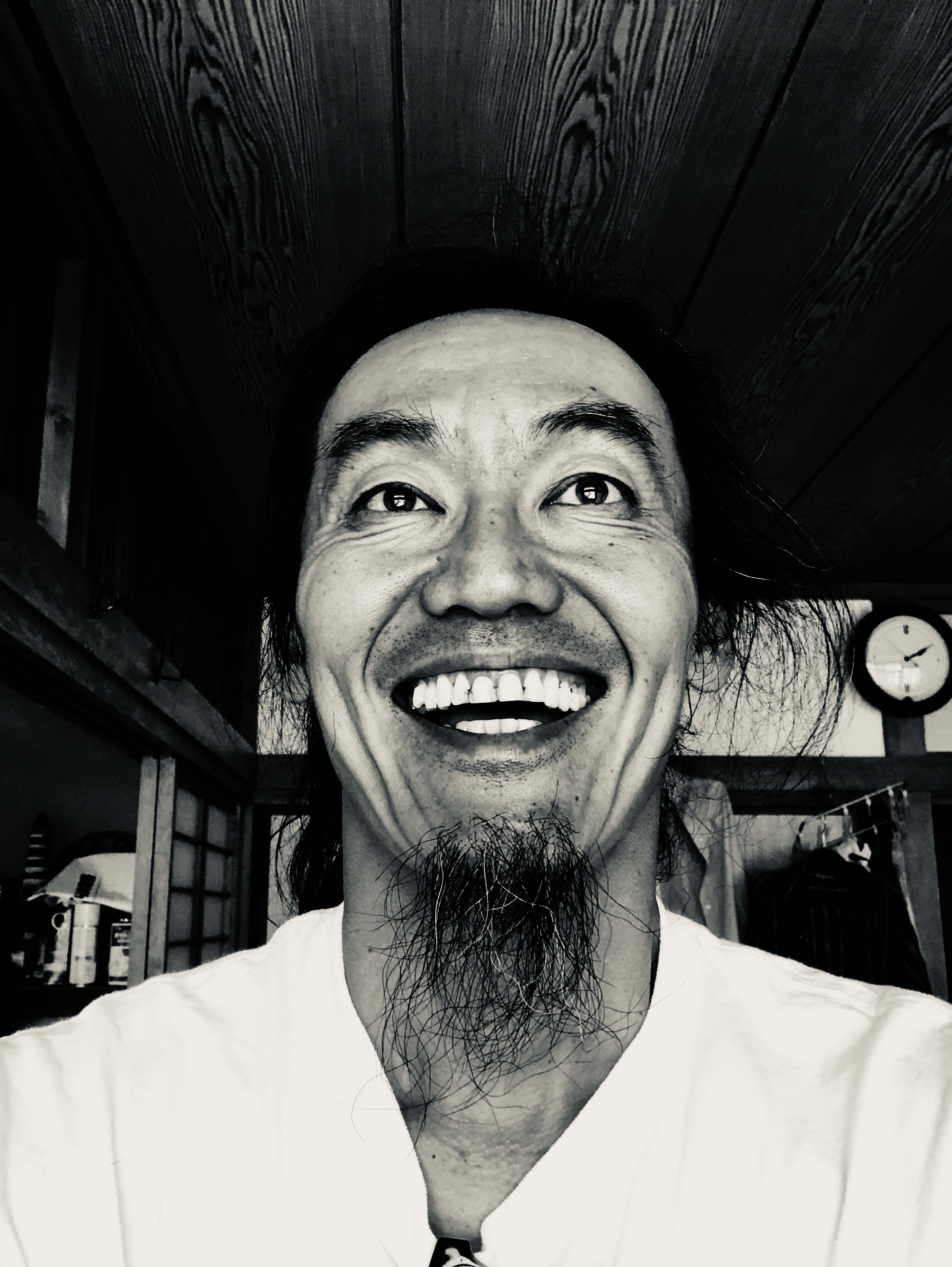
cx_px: 476
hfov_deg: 44.2
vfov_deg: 56.8
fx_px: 1172
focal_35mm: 32
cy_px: 634
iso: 125
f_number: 2.2
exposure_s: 1/120
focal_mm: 2.87
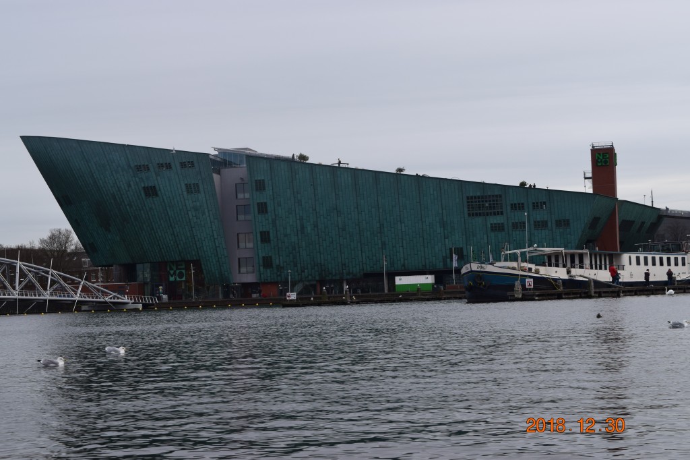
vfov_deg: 18.9
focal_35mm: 72
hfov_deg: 28.1
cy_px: 230
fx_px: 1379
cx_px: 345
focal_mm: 48
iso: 400
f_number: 9
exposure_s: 1/160
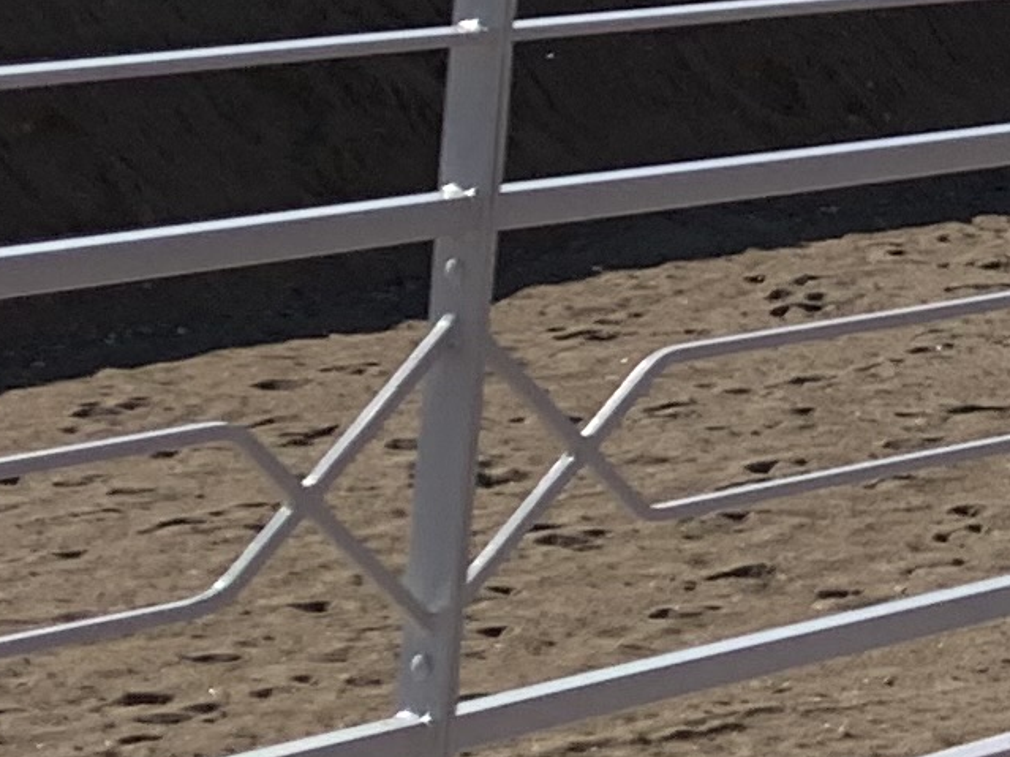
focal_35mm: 164
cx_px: 3166
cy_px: -525
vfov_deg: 8.7
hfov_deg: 9.2
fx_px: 4784
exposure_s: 1/3521
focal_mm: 4.25
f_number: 1.8
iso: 25
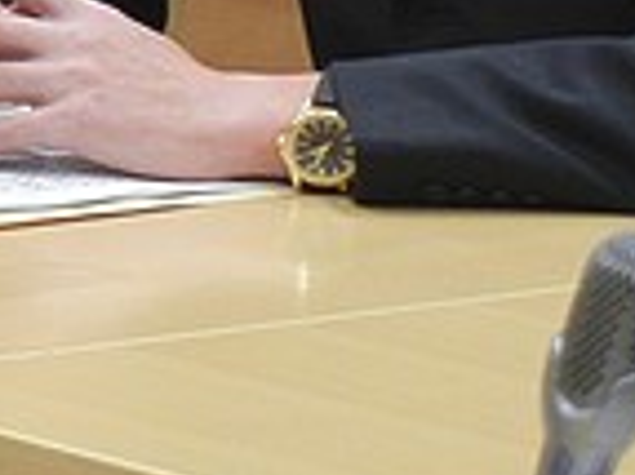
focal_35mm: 455
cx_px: -551
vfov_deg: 3.2
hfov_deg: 4.3
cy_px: -439
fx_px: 8340
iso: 400
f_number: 4.6
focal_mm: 20.9
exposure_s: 1/15.1
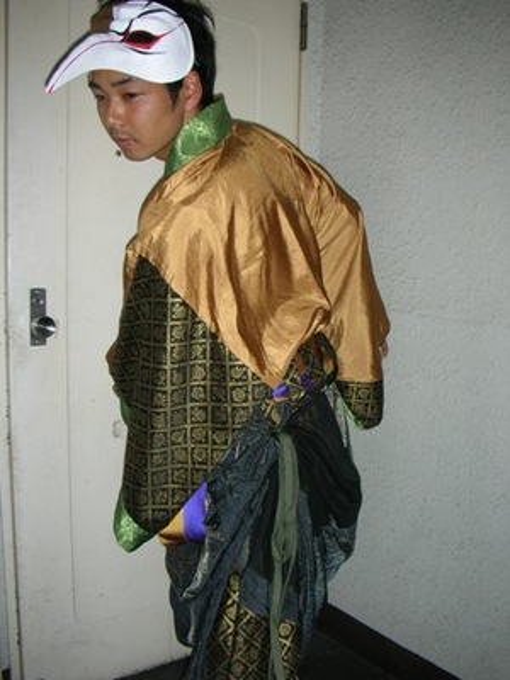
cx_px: 255
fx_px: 688
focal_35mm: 35
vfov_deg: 52.6
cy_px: 340
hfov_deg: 40.7
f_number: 3
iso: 51
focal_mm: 5.8
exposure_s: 1/60.1
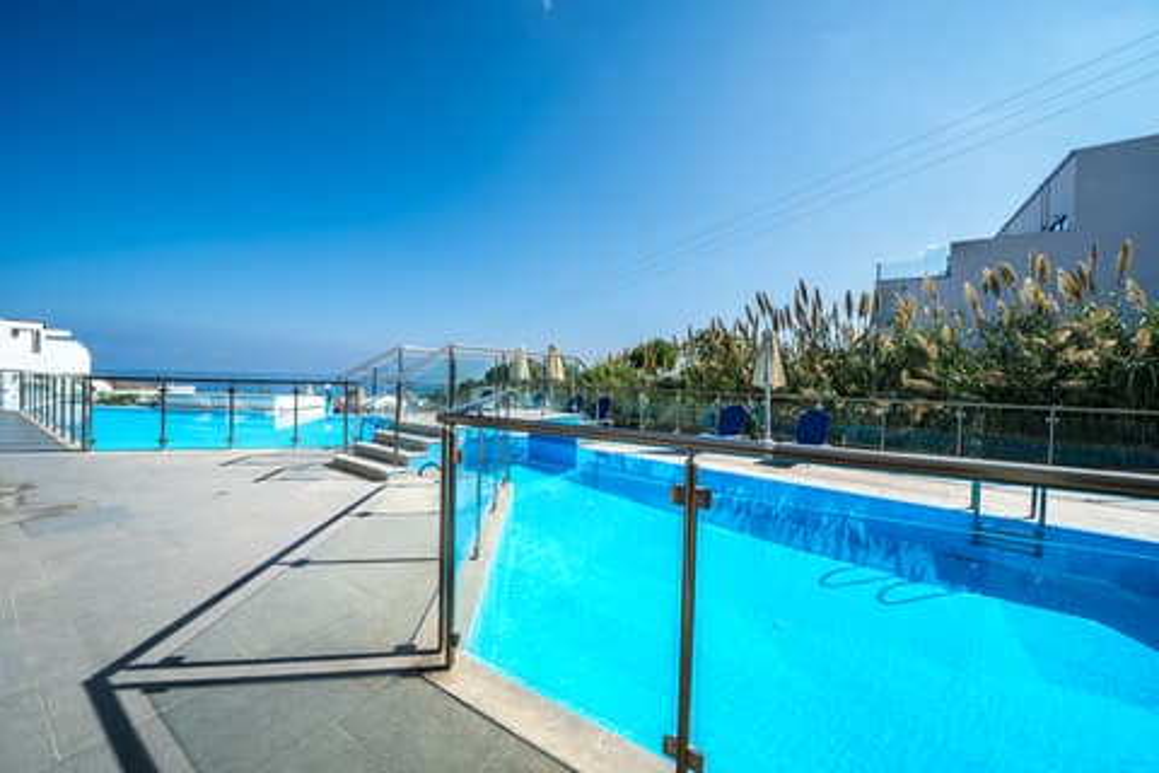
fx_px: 386
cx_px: 580
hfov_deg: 112.6
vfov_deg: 90.0
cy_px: 386
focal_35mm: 12
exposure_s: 1/400
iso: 100
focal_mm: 12
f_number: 7.1
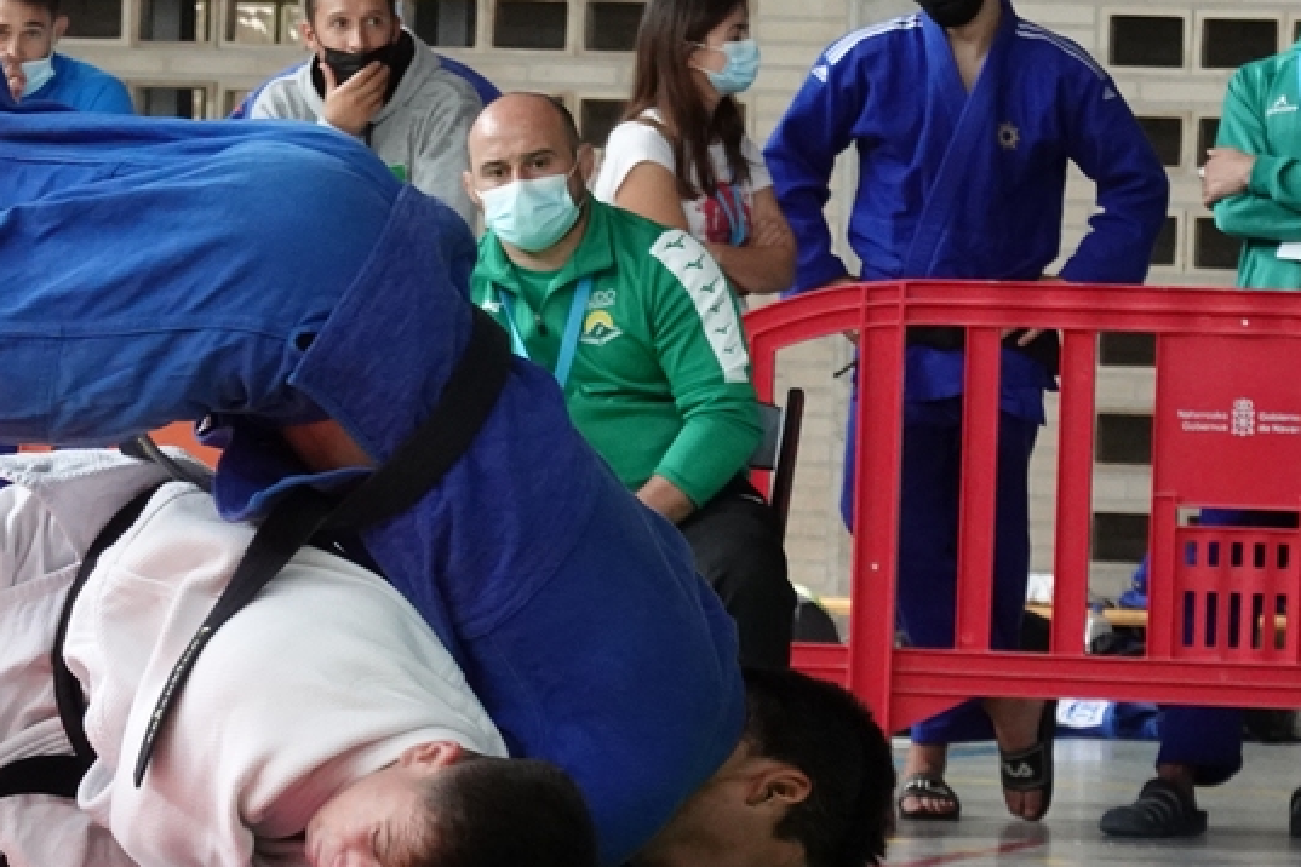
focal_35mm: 266
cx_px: 322
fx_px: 9612
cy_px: 504
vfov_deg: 5.2
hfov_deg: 7.7
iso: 2000
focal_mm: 43.55
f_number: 4.5
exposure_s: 1/800
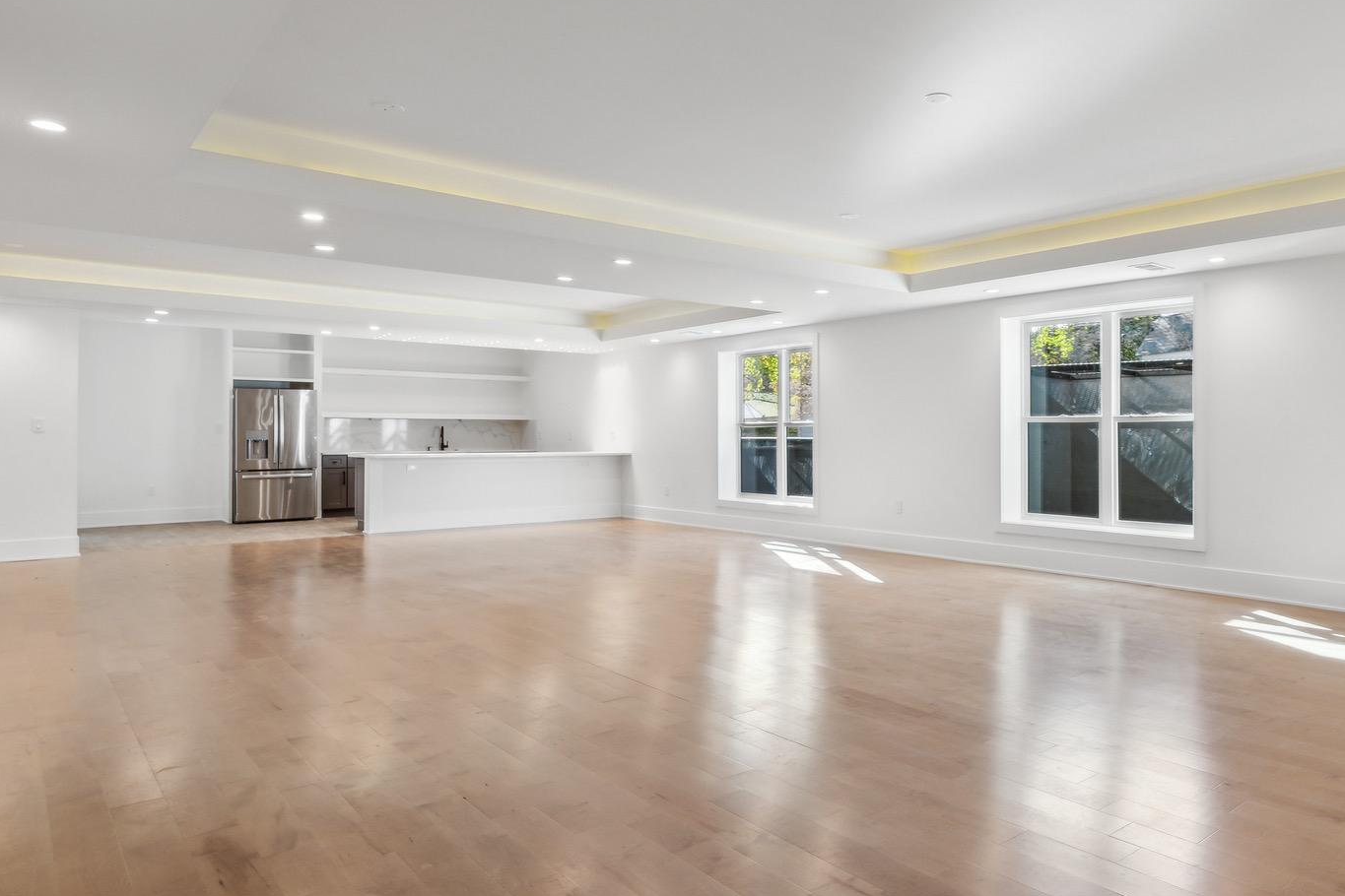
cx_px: 897
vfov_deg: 53.1
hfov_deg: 71.6
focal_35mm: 24
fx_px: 897
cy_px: 421
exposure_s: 1/20
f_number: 8
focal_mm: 16
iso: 200
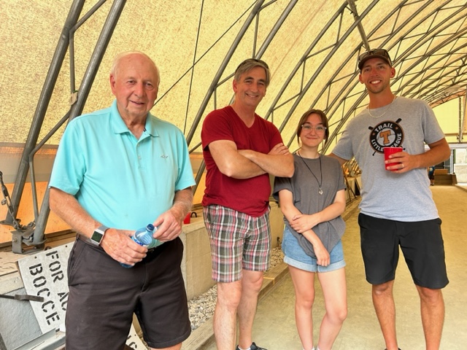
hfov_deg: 67.3
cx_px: 234
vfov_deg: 53.1
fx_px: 351
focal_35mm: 26
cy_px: 175
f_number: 1.5
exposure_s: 1/121
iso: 50
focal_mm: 5.7
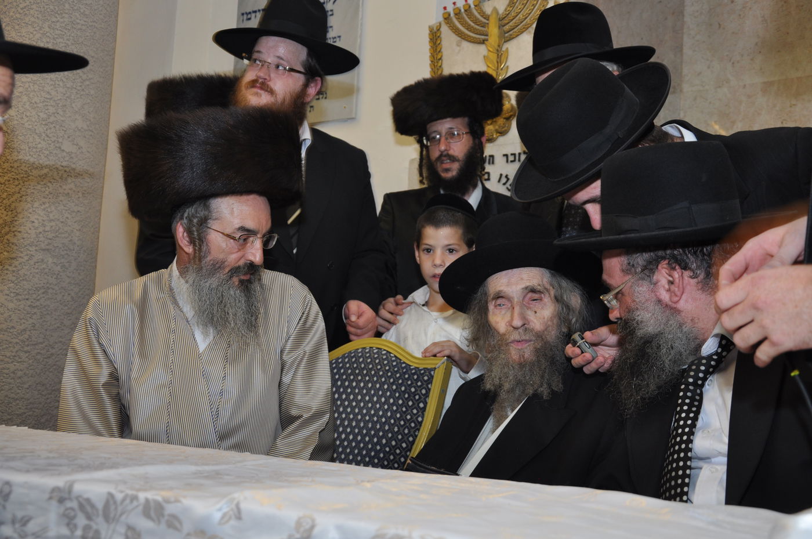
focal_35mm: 42
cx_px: 406
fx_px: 946
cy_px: 270
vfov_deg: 31.8
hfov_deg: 46.5
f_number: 5
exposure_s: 1/50
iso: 400
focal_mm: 28
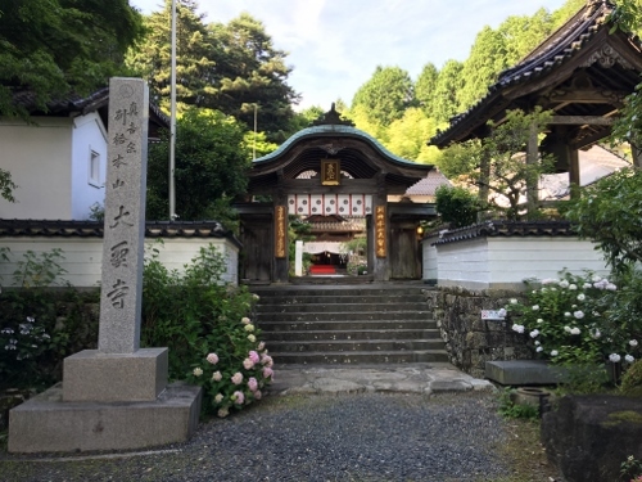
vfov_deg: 48.2
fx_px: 538
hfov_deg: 61.7
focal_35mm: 29
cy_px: 241
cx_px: 321
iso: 25
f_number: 2.2
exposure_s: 1/120
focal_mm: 4.15
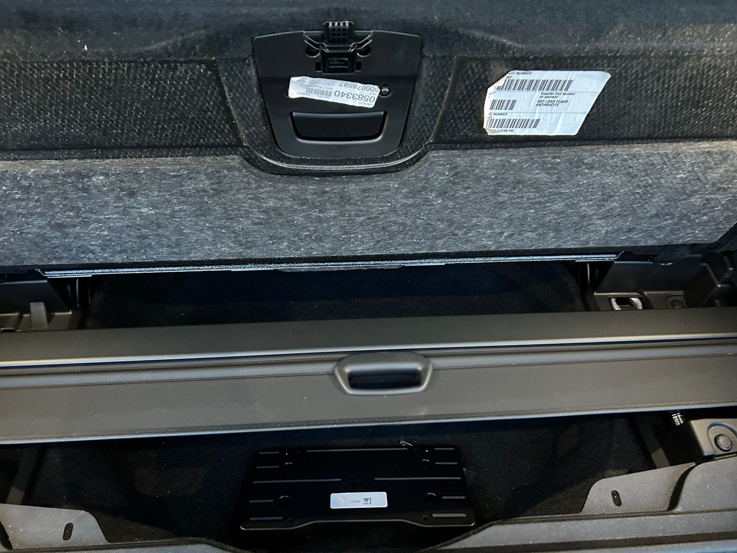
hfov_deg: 67.3
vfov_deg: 53.1
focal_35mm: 26
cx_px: 368
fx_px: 554
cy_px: 276
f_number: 1.5
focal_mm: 5.7
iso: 1000
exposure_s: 1/24
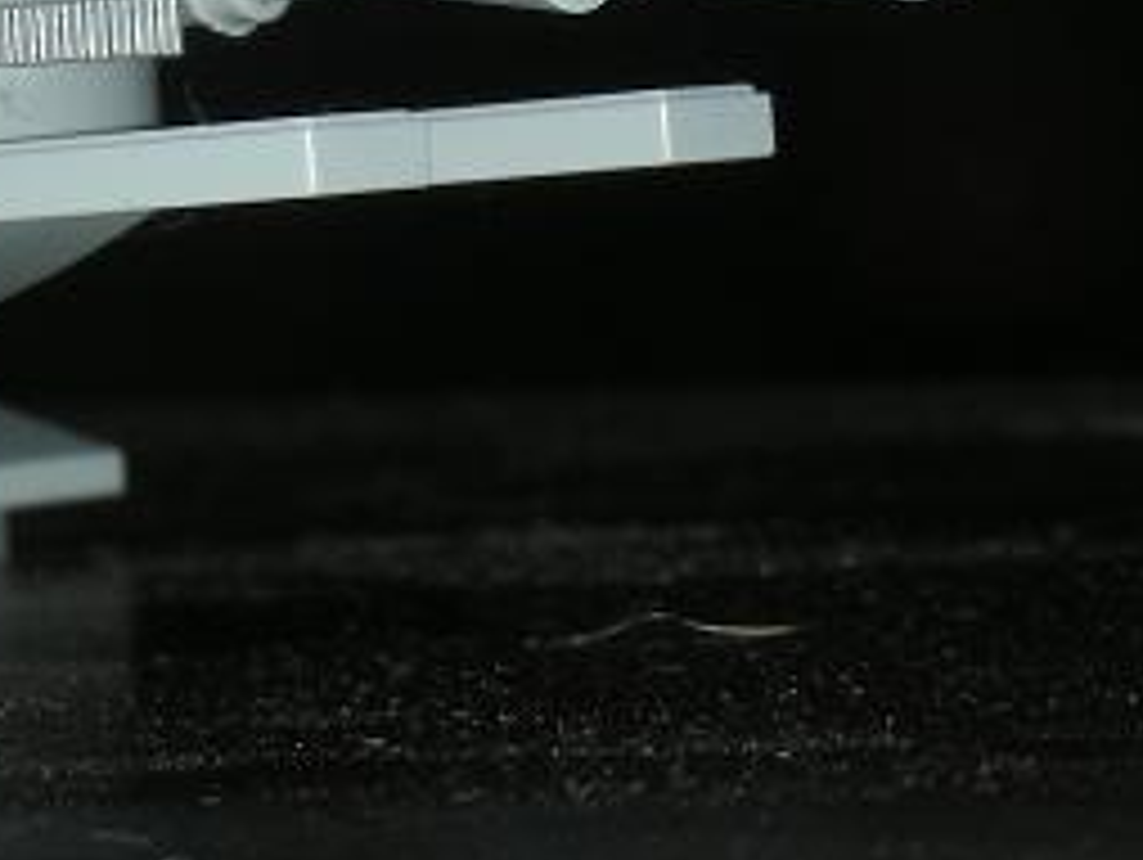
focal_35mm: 260
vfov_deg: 5.7
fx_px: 8593
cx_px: 148
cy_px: 158
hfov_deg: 7.6
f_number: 4.5
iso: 50
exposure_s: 1/120
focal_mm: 14.3
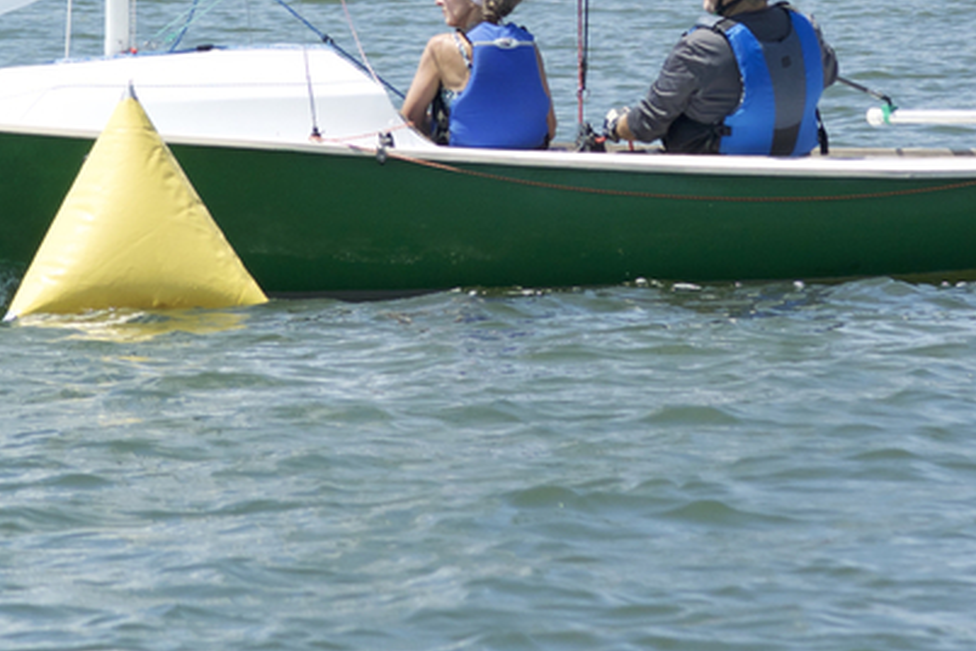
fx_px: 17458
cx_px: 493
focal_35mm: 644
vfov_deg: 2.1
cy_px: -52
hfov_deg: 3.2
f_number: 4.8
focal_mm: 94
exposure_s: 1/640
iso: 160
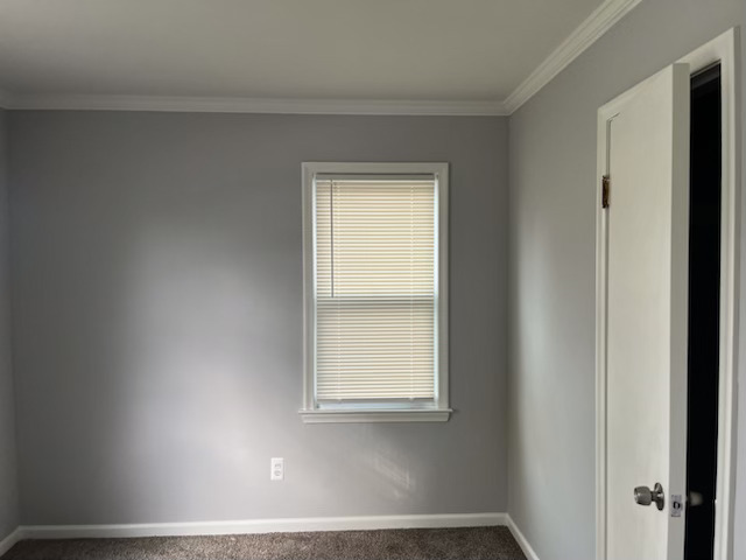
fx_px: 560
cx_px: 373
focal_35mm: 26
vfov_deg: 53.1
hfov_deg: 67.3
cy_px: 280
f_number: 1.6
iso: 125
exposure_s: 1/121
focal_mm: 5.1
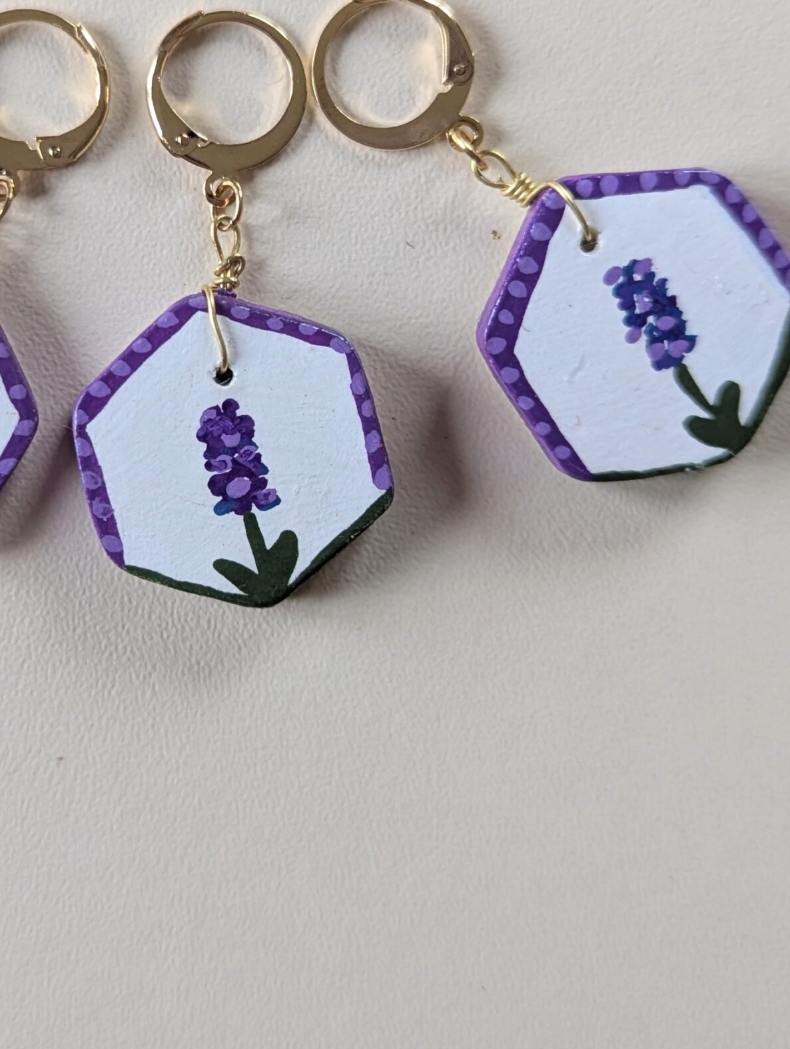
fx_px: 1184
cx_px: 236
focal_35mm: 39
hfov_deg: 36.4
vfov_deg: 46.3
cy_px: 280
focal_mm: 6.81
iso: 66
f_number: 1.85
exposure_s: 1/29.4
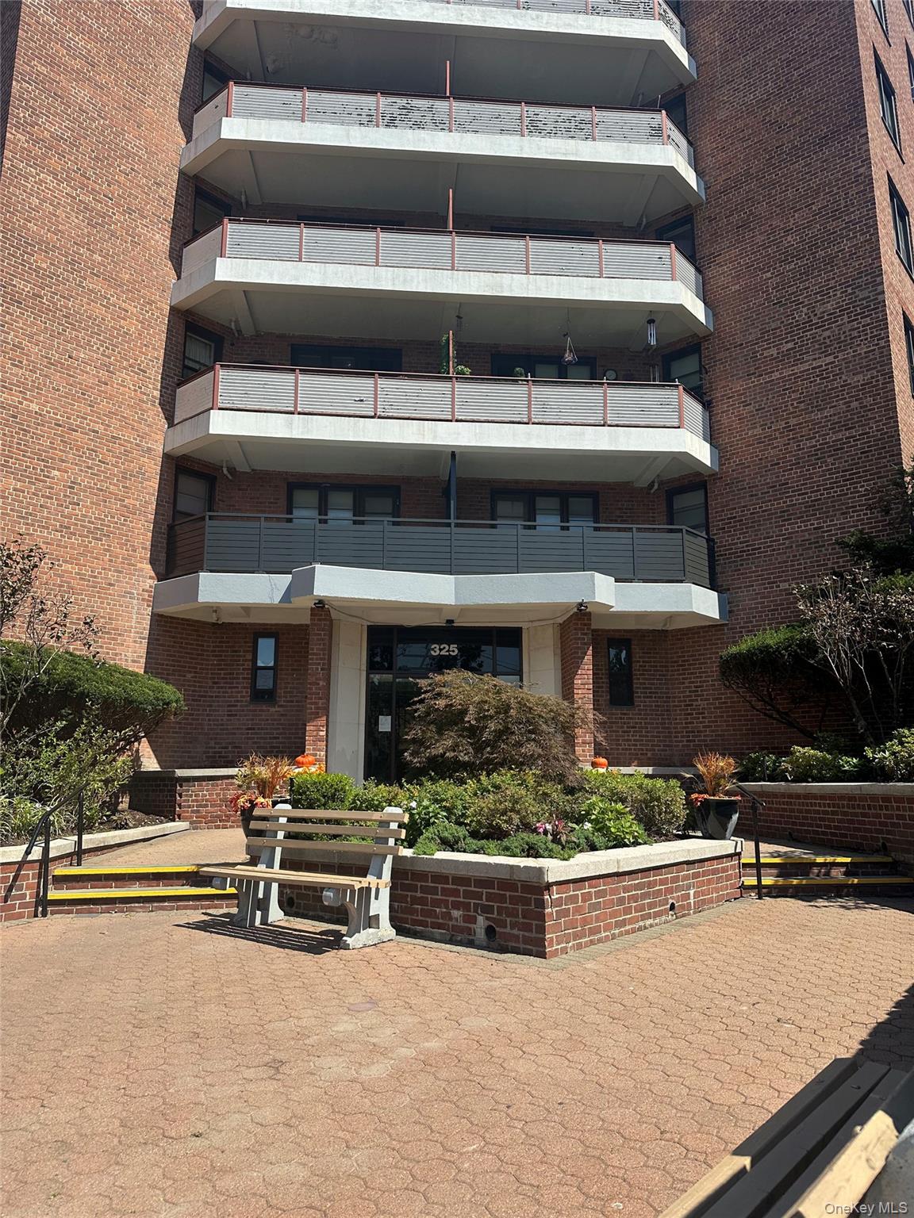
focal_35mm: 24
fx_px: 845
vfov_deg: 71.6
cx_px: 457
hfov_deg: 56.8
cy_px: 609
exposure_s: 1/3861
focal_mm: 6.86
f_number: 1.78
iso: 80
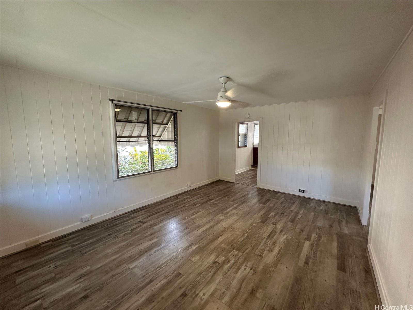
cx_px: 206
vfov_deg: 85.7
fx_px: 167
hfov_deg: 102.1
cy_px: 155
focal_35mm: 14
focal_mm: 2.22
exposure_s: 1/120
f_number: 2.2
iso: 200
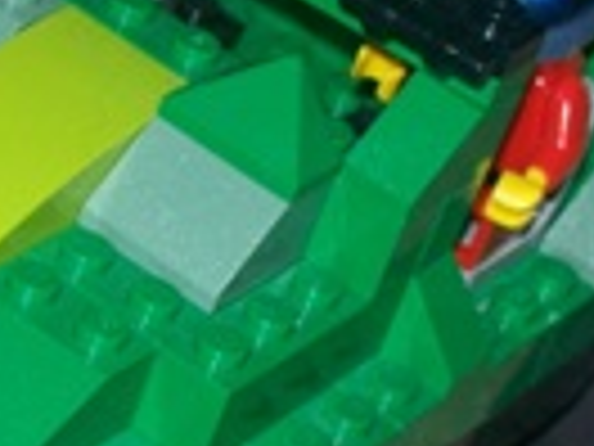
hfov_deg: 8.7
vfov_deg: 6.6
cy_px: 365
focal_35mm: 226
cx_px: 56
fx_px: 3878
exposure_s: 1/68.7
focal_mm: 11.6
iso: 80
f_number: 3.8
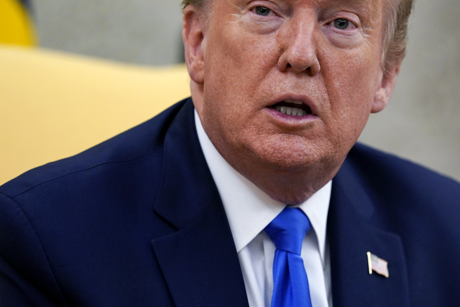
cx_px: 315
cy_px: 155
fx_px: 4574
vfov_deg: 3.8
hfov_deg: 5.8
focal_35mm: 358
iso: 2000
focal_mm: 200
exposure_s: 1/250
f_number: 2.8
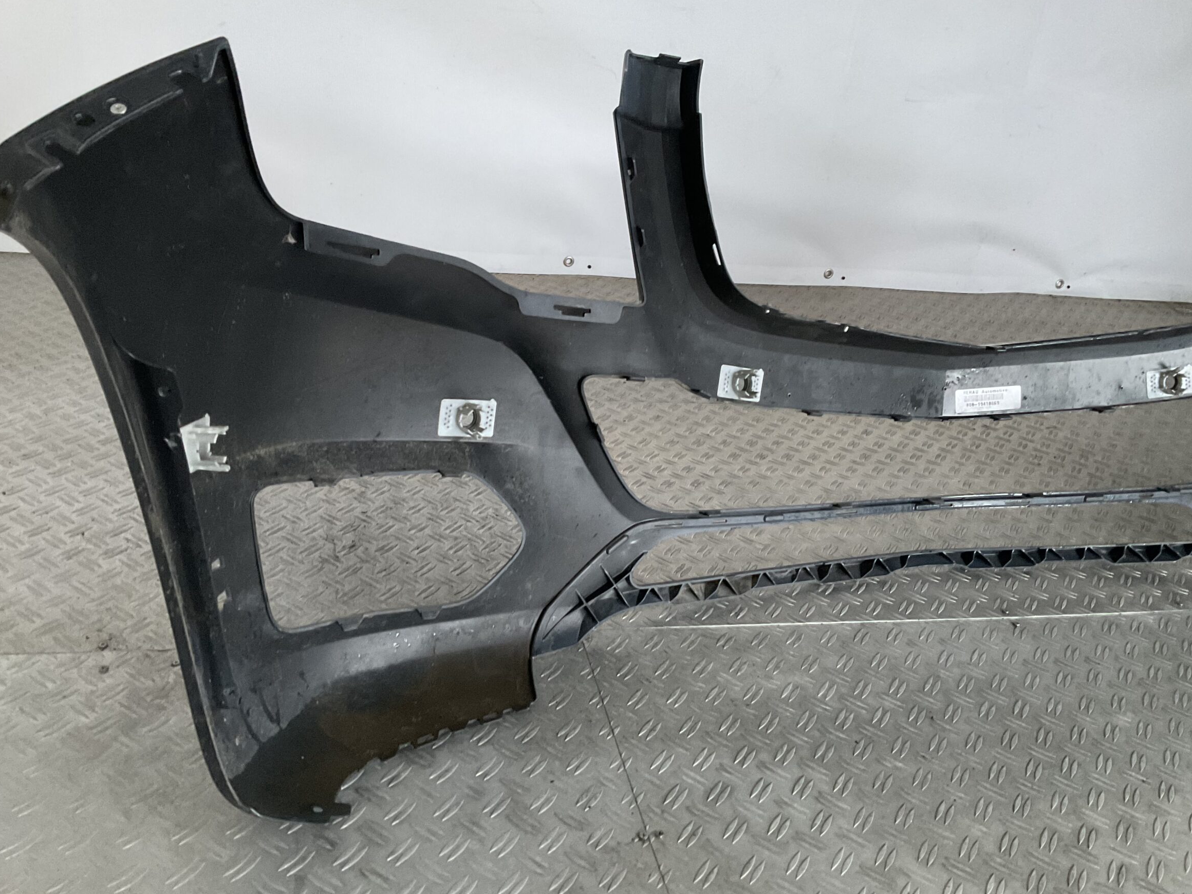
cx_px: 603
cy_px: 422
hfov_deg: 56.8
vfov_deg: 44.1
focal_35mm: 32
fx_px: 1102
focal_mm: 3
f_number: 1.8
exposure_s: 1/60
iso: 250
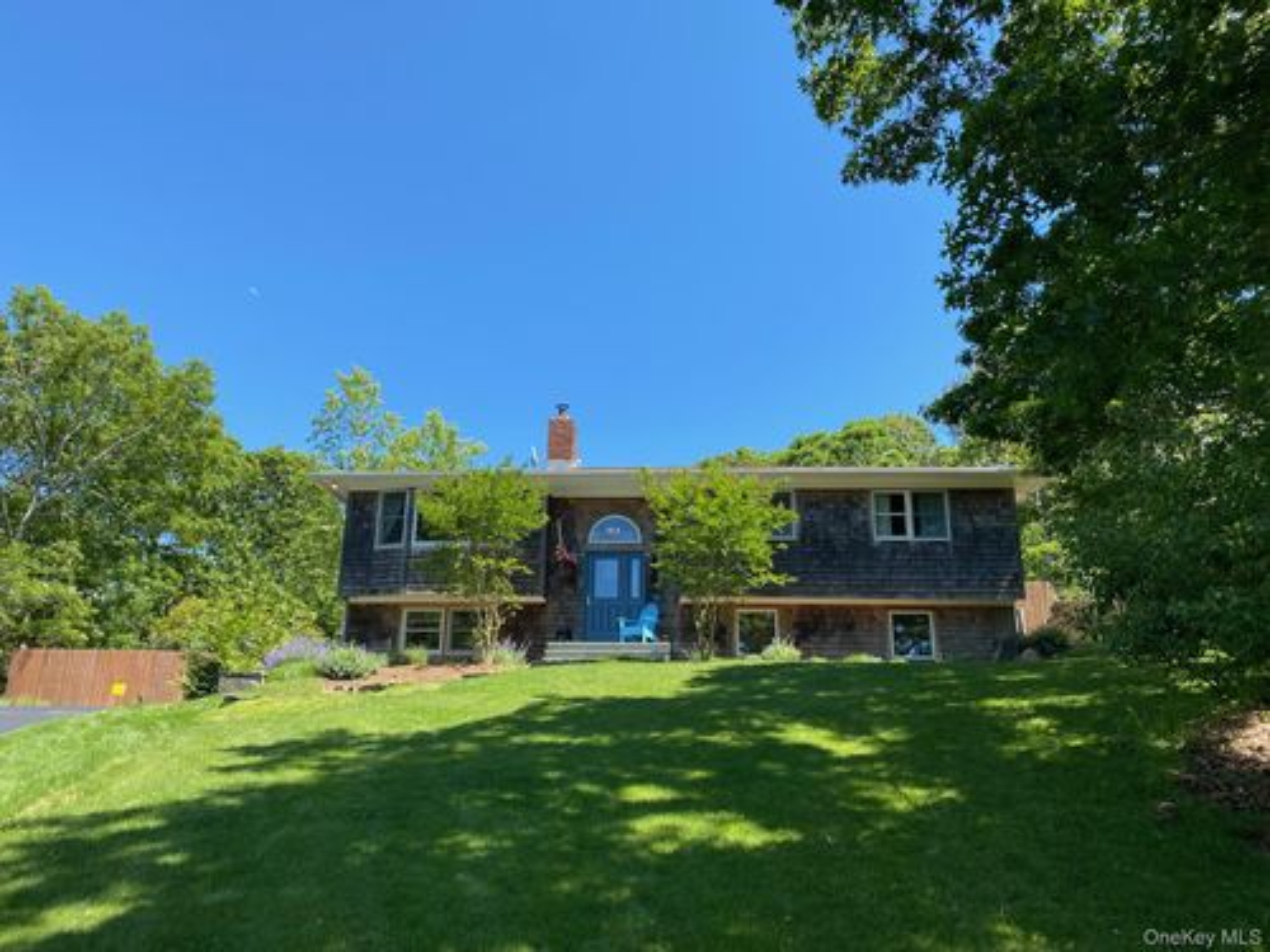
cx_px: 635
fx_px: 954
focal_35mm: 26
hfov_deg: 67.3
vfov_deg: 53.1
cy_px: 476
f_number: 1.8
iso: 32
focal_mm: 4.25
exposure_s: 1/1157
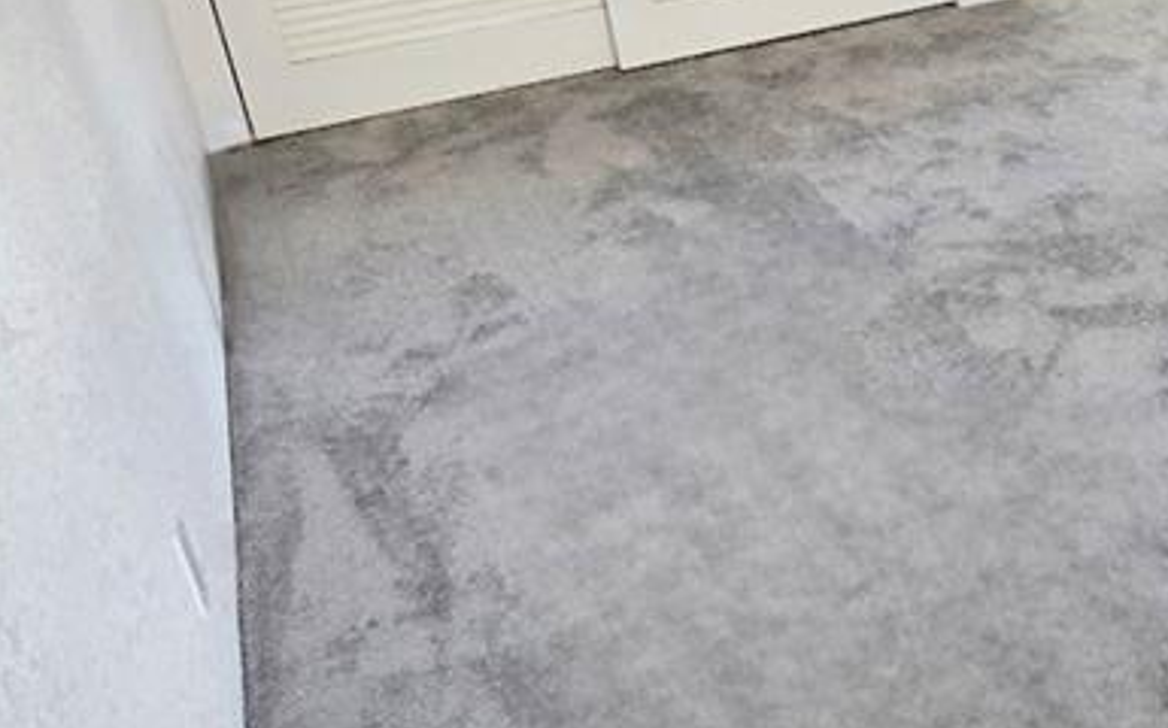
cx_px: 1235
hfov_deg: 39.3
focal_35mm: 43
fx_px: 1368
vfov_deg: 28.9
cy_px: 106
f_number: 2.2
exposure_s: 1/60.2
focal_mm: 2.2
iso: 200
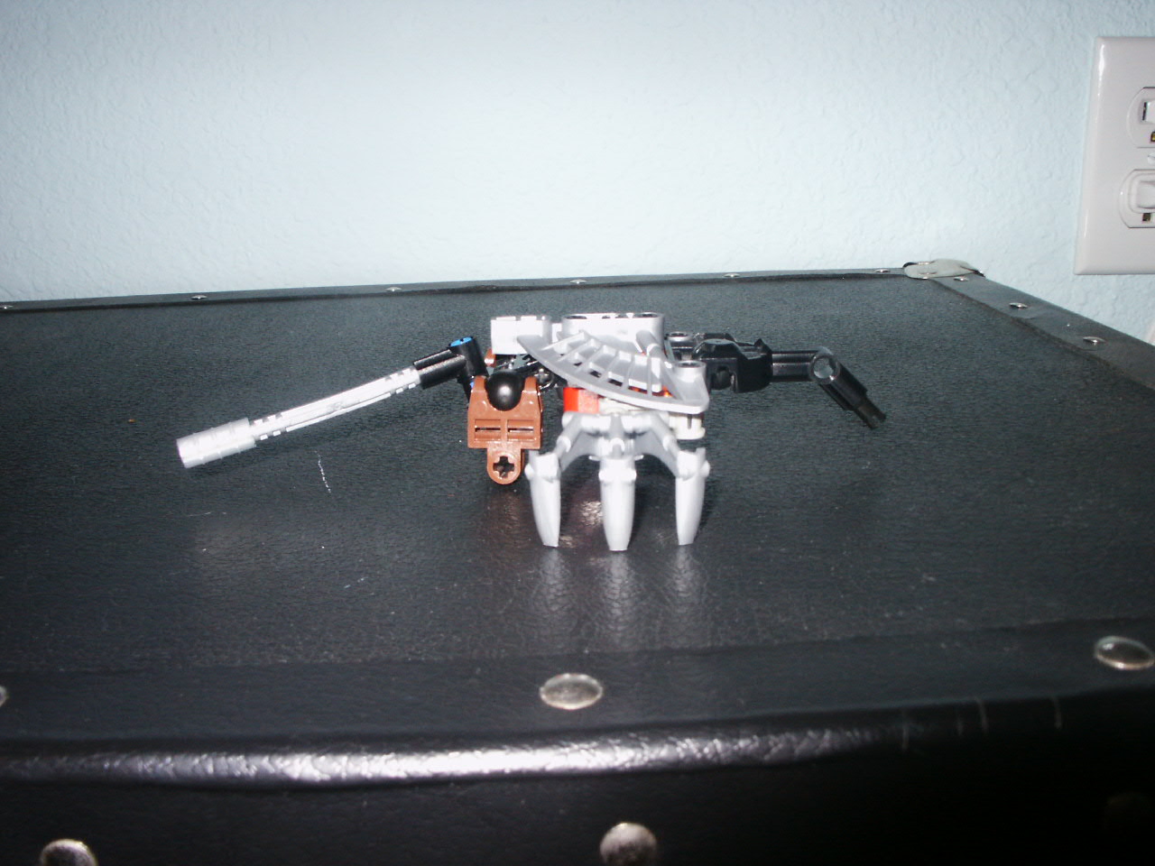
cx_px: 578
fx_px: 1168
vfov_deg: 40.7
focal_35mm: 35
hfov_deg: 52.6
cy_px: 433
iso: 200
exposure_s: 1/45
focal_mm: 7.18
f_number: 6.7
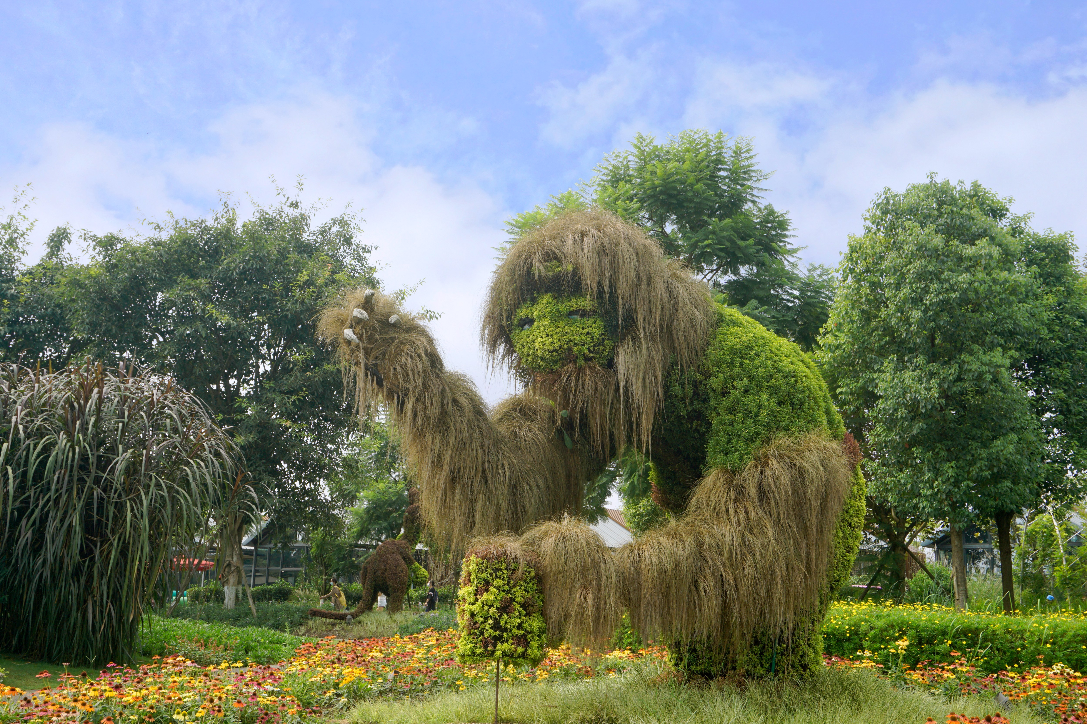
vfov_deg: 34.2
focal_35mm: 39
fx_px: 1177
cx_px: 544
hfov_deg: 49.6
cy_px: 362
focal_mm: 26
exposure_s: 1/160
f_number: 8
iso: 100
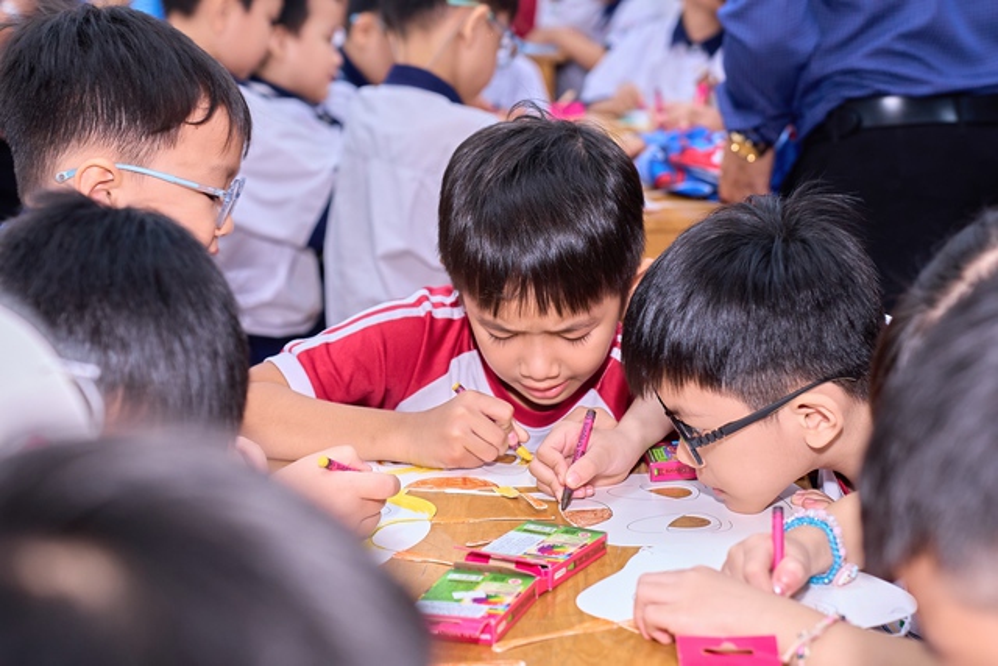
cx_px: 499
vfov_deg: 16.9
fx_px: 2246
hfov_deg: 25.1
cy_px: 333
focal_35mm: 81
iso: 1000
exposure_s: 1/160
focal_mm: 54
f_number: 3.5
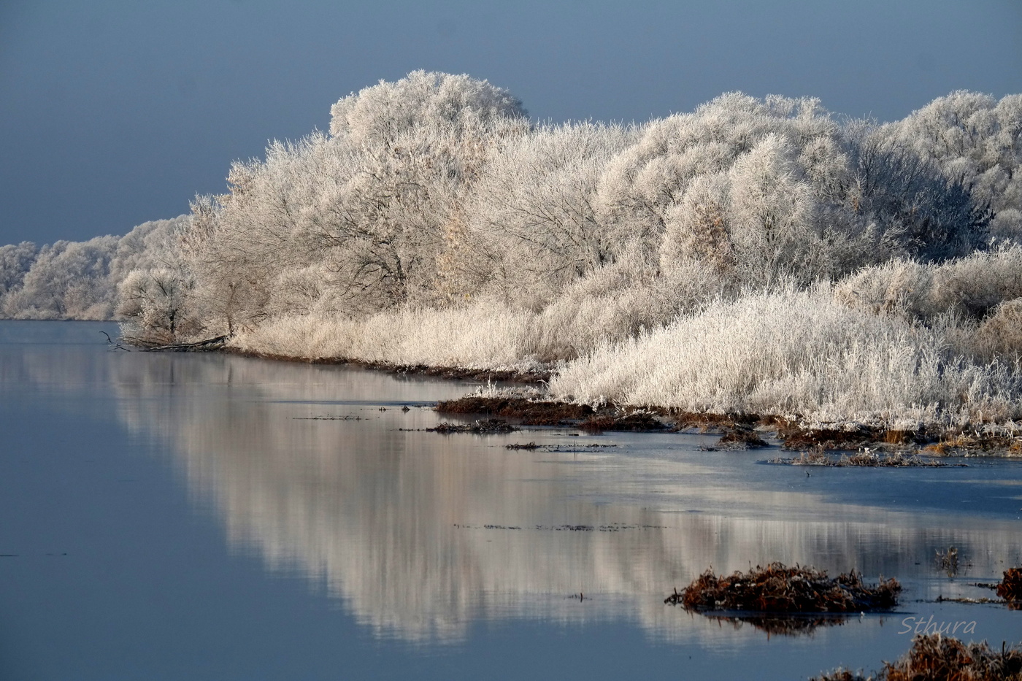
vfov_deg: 5.6
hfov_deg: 8.4
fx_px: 6982
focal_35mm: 246
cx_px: 511
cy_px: 340
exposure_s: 1/2000
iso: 800
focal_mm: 164
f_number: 9
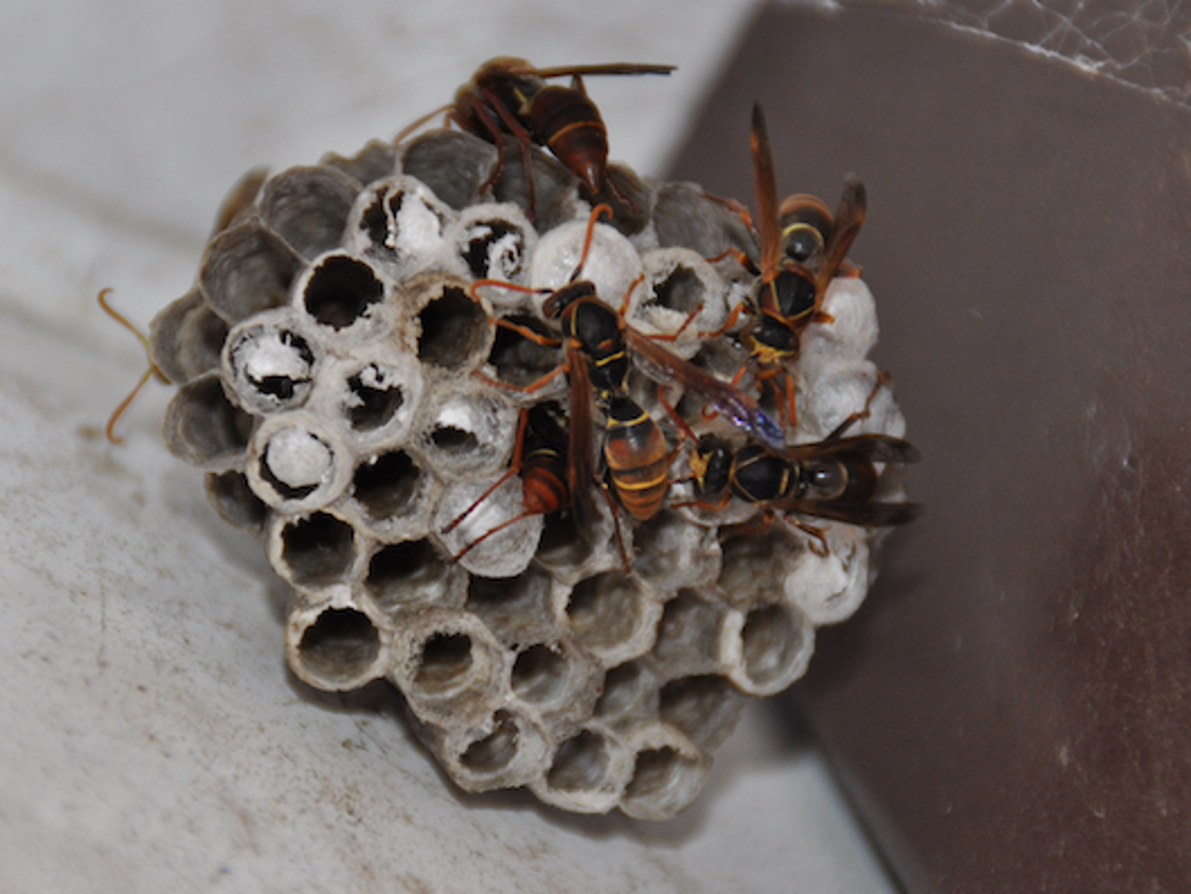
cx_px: 565
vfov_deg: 4.5
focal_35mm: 327
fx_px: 11253
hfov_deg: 6.1
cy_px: 448
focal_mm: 200
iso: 560
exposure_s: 1/60
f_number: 6.3
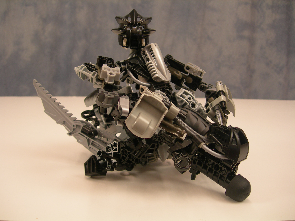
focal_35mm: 38
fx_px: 324
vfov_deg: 37.7
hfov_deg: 49.0
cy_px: 110
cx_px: 148
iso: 50
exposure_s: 1/16.6
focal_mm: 7.8
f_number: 2.8
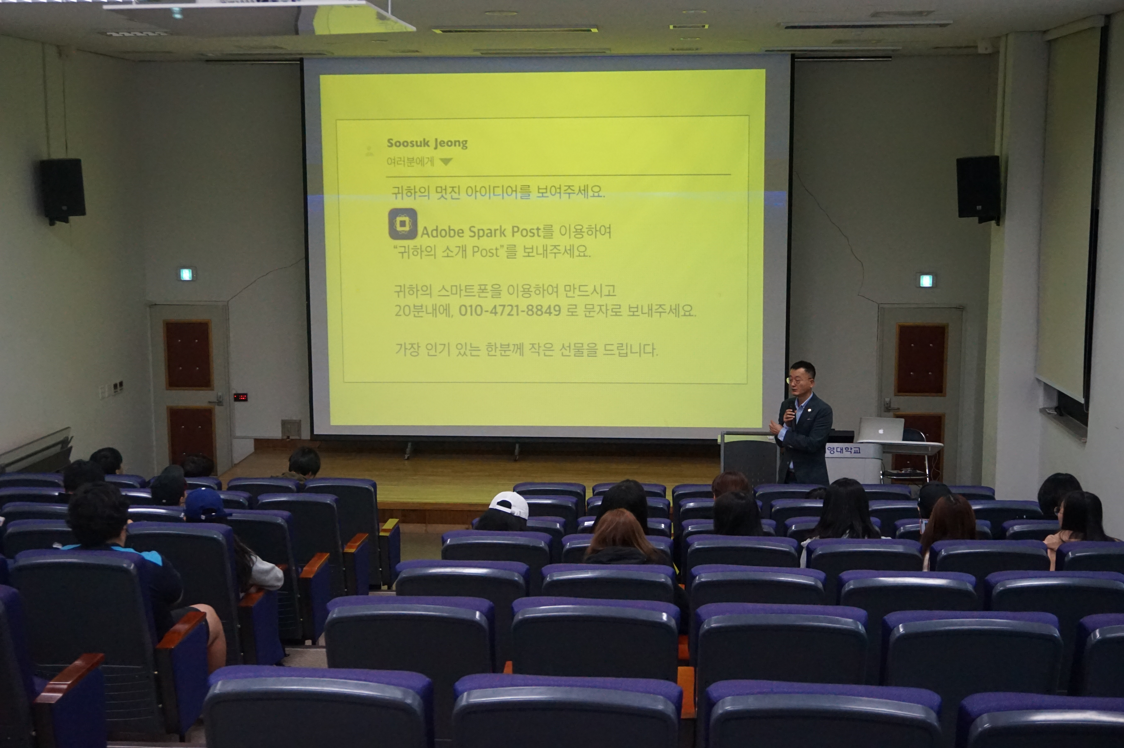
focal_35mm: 44
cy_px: 374
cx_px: 562
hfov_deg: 45.0
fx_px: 1357
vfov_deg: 30.8
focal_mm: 29
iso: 3200
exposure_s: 1/160
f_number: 4.5
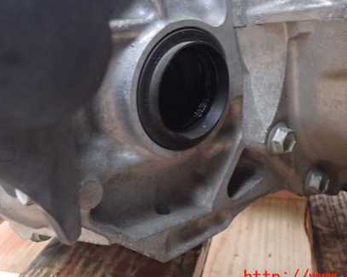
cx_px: 181
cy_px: 98
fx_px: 441
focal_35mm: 43
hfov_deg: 42.9
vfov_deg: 34.6
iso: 800
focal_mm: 5.4
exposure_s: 1/15
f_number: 2.3
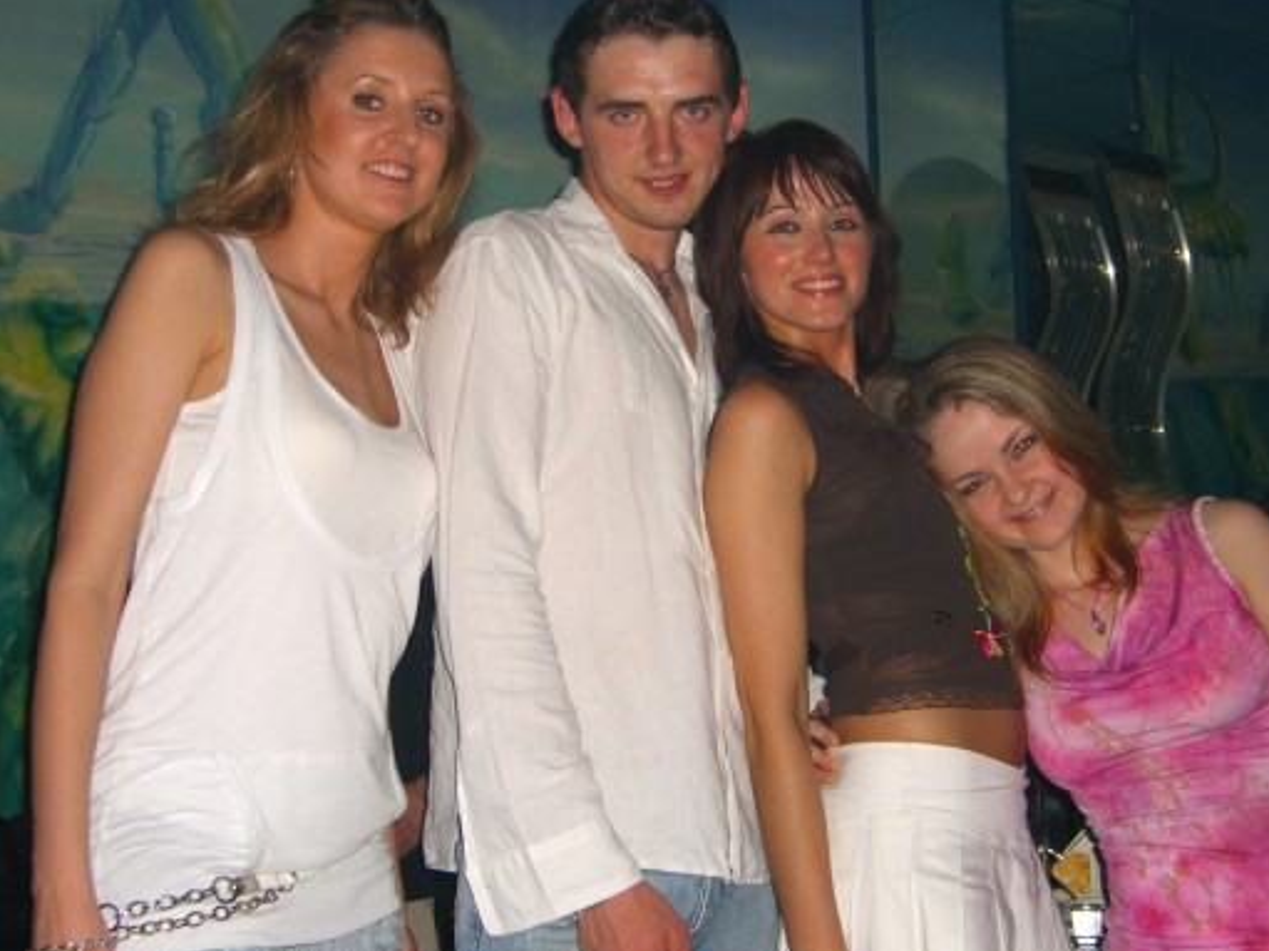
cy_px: 435
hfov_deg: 35.5
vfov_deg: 27.0
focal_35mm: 54
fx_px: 1979
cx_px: 703
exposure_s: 1/60
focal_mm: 9.5
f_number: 3.1
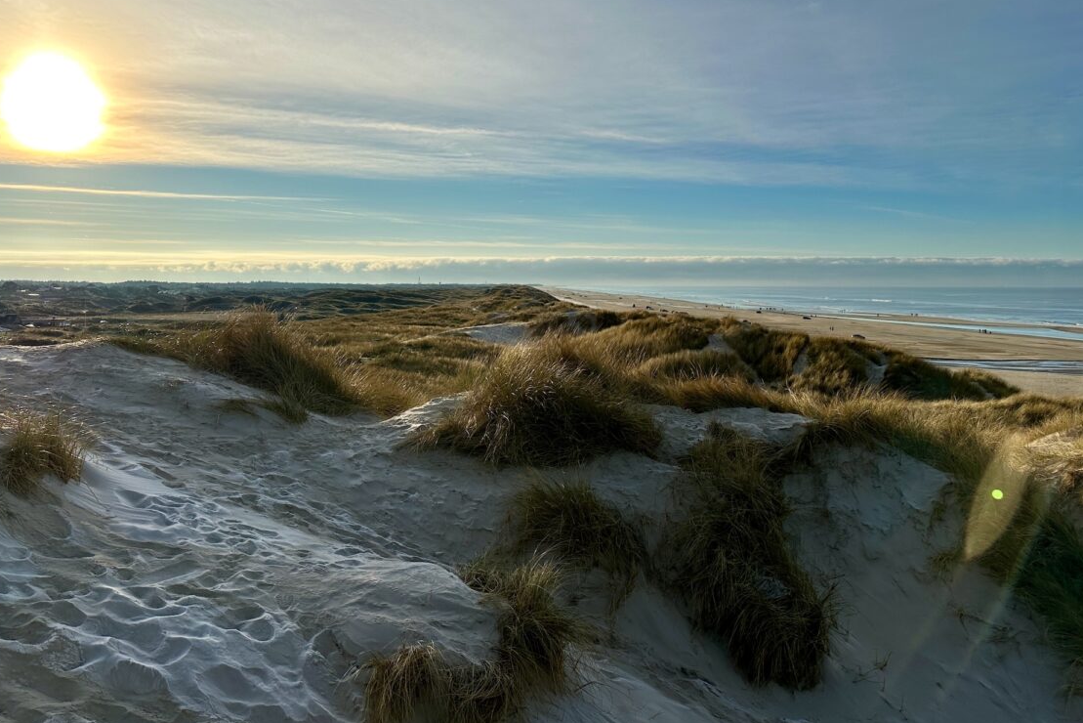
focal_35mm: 27
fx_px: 812
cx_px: 524
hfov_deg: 67.4
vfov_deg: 47.7
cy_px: 292
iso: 80
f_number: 1.78
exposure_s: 1/15625
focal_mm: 6.86
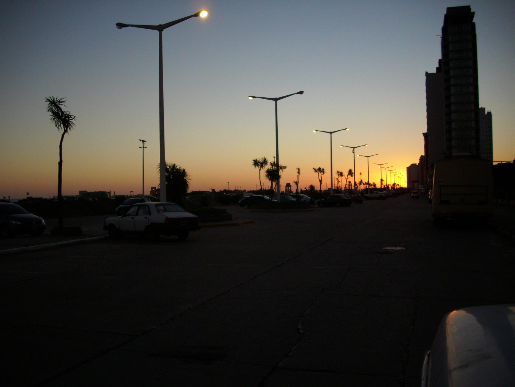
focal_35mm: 31
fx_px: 461
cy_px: 194
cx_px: 258
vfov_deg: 45.4
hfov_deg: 58.4
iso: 50
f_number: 2.8
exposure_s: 1/353
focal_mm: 6.2
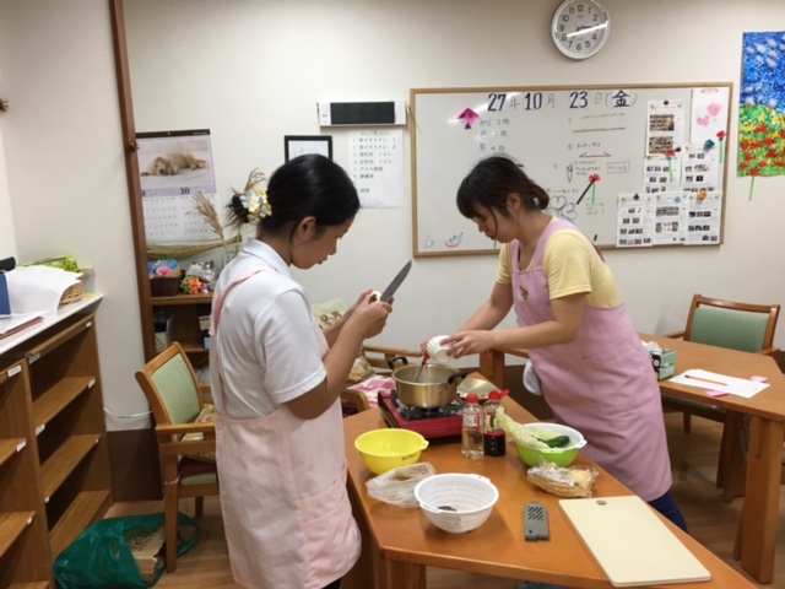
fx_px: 658
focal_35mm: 29
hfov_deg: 61.7
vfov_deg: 48.2
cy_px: 294
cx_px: 392
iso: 40
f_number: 2.2
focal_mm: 4.15
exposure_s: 1/30
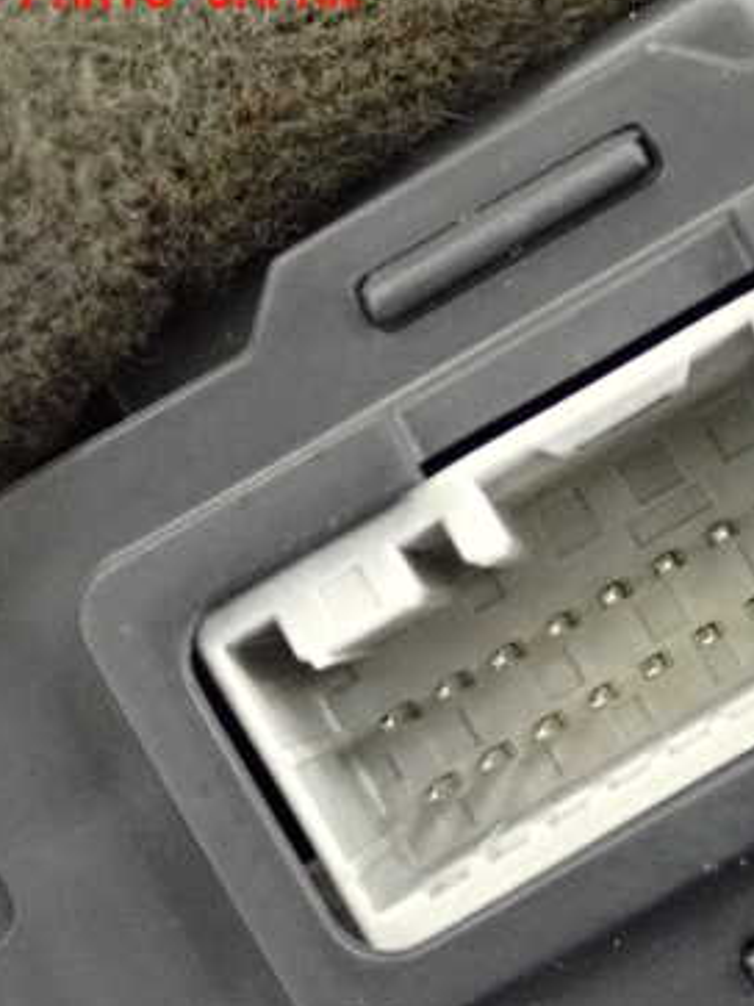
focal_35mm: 96
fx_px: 2790
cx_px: 685
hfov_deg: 15.2
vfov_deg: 20.4
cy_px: 579
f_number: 3.5
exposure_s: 1/125
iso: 4000
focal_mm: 10.35
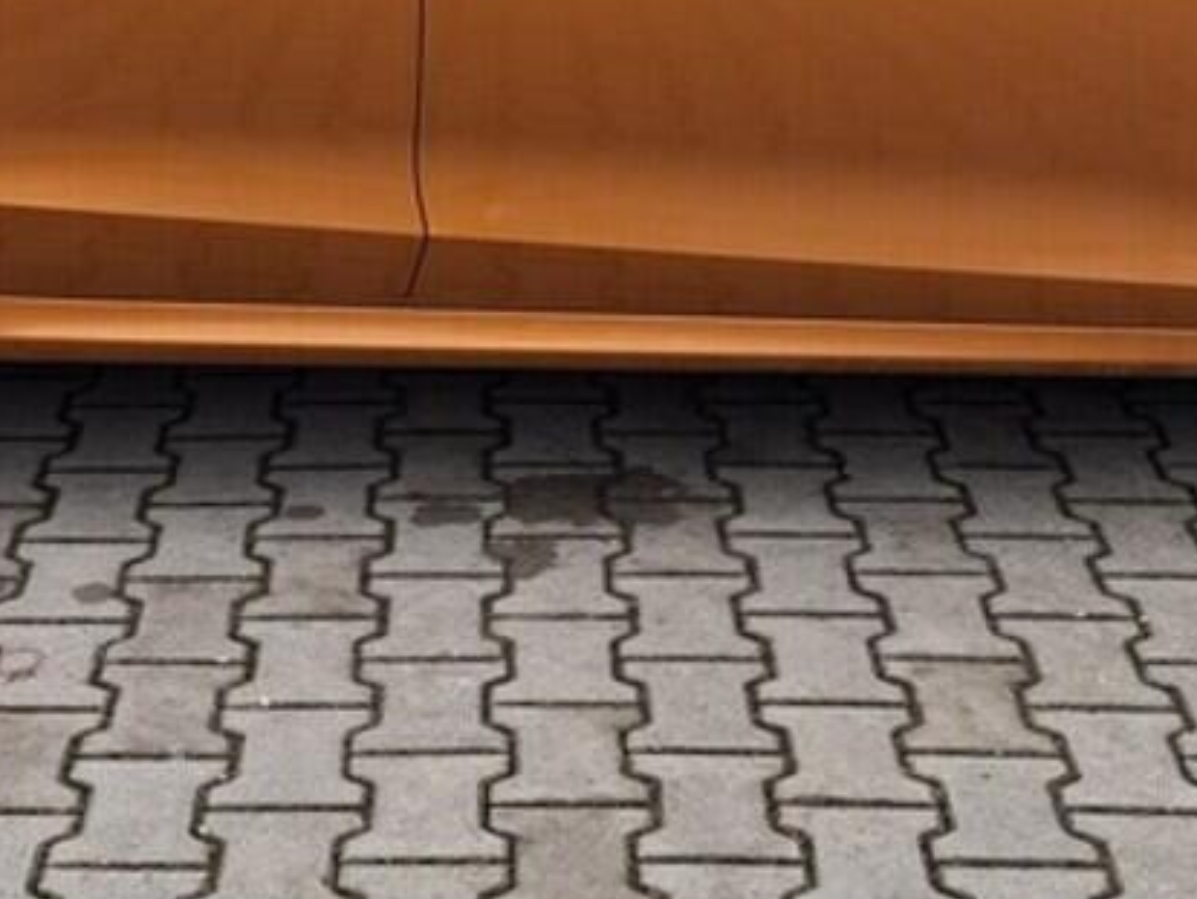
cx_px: 477
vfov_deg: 17.9
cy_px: -46
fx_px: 2768
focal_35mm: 80
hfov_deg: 24.4
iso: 50
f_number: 1.8
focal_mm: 5.54
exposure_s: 1/145
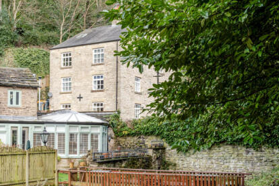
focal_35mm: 51
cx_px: 91
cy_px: 122
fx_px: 396
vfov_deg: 26.4
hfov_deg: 38.4
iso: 100
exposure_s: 1/50
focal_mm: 32
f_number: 8
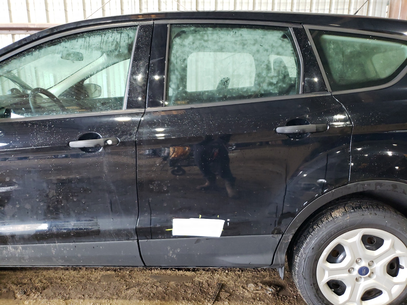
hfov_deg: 67.3
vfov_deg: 53.1
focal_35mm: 26
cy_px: 152
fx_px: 306
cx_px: 204
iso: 246
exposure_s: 1/40
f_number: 1.5
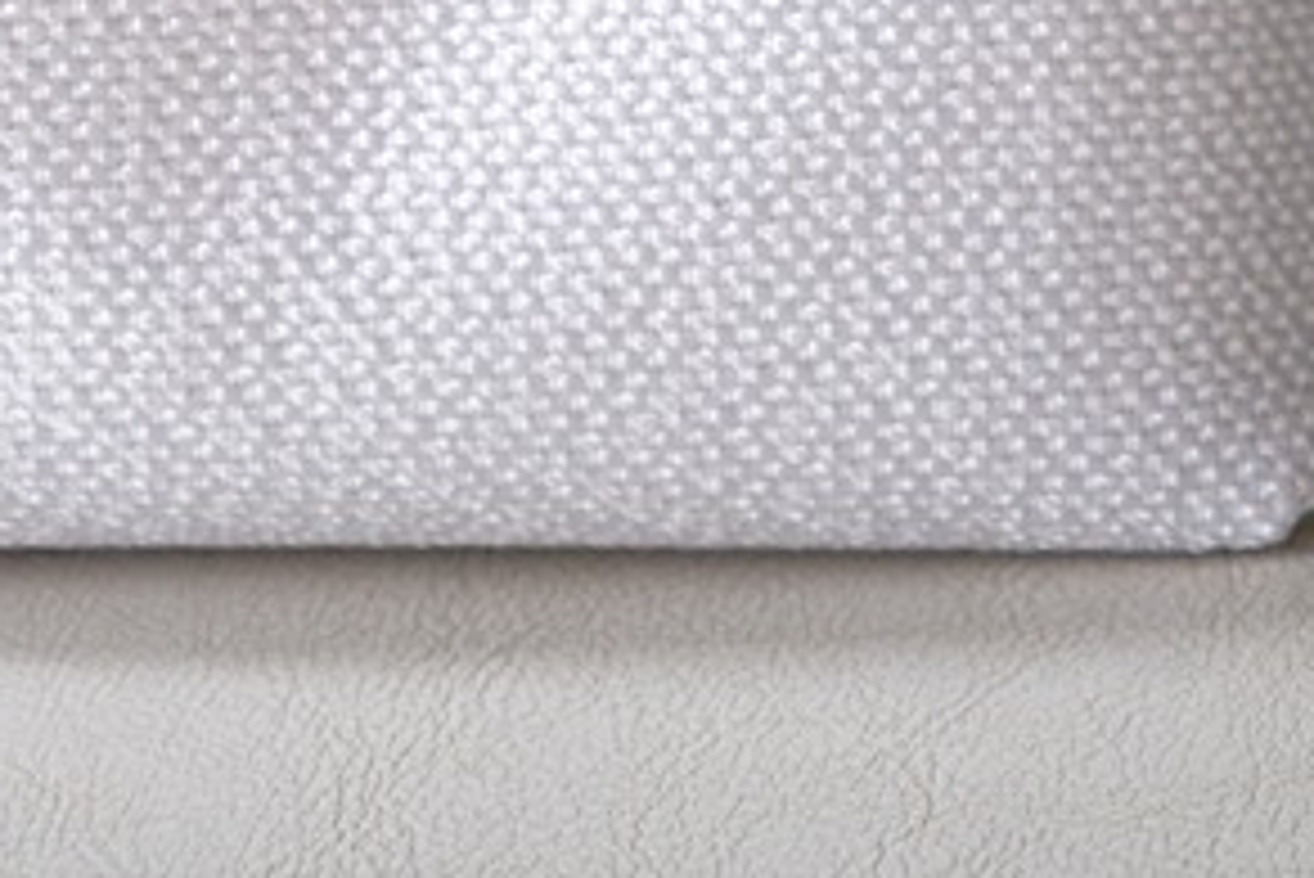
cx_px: -86
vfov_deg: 4.9
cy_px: -738
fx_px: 10042
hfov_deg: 7.4
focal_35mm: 275
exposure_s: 1/60
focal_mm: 44.4
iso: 1250
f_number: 4
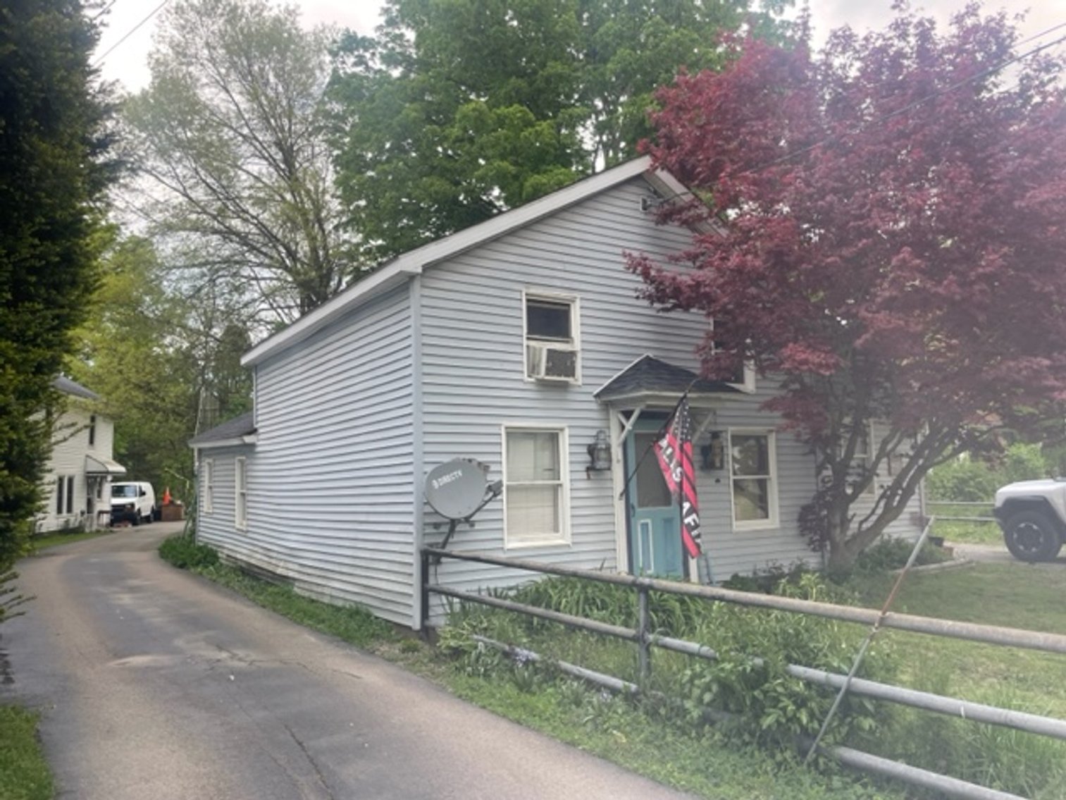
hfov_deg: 67.3
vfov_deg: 53.1
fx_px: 801
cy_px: 400
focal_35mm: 26
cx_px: 533
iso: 32
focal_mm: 4.2
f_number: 1.6
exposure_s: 1/407
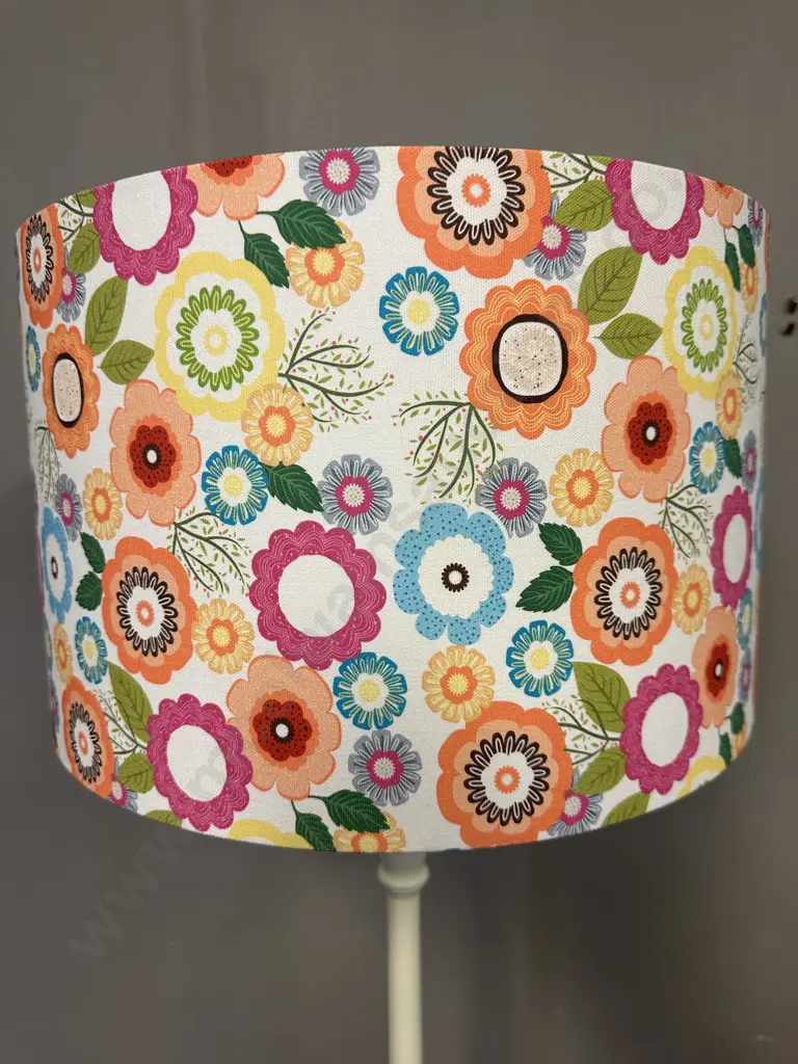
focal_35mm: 24
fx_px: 738
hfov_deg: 56.8
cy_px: 532
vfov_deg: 71.6
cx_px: 399
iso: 160
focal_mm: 6.86
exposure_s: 1/100
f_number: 1.78
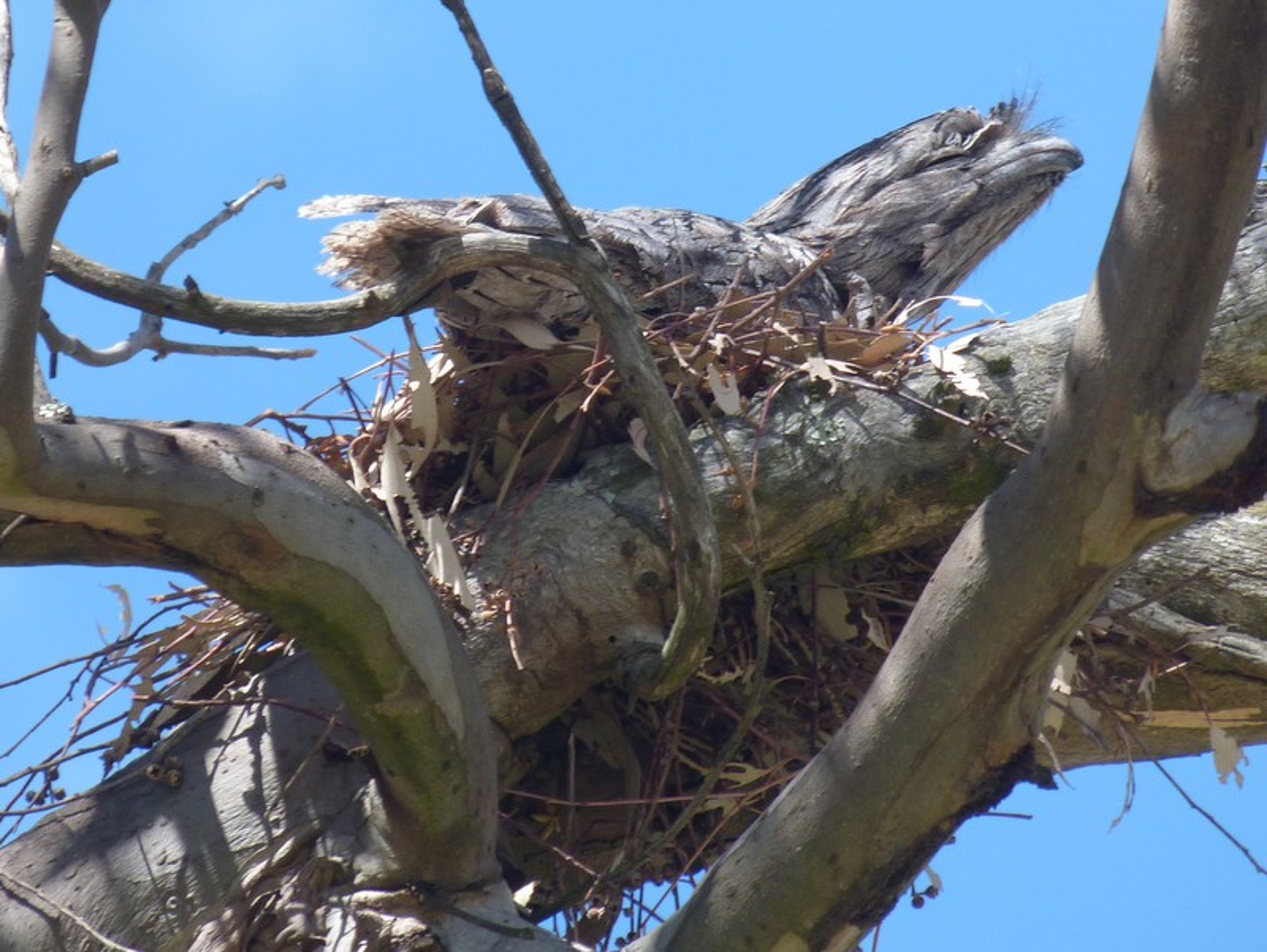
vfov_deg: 2.5
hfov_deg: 3.3
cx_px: 634
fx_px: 21974
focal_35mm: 600
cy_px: 476
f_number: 5.2
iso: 100
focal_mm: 108
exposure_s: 1/125
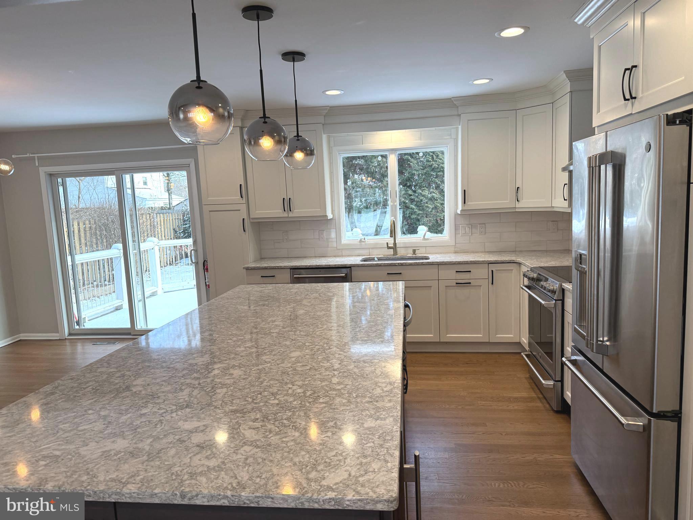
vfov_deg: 56.8
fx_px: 480
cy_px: 260
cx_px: 346
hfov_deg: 71.6
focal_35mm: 24
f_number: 1.78
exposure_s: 1/237
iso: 160
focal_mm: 6.76
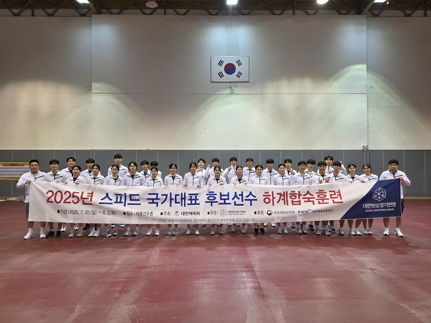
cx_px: 216
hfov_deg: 73.9
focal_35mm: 23
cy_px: 162
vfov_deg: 58.9
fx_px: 286
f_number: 1.7
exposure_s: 1/120
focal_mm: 6.3
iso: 200
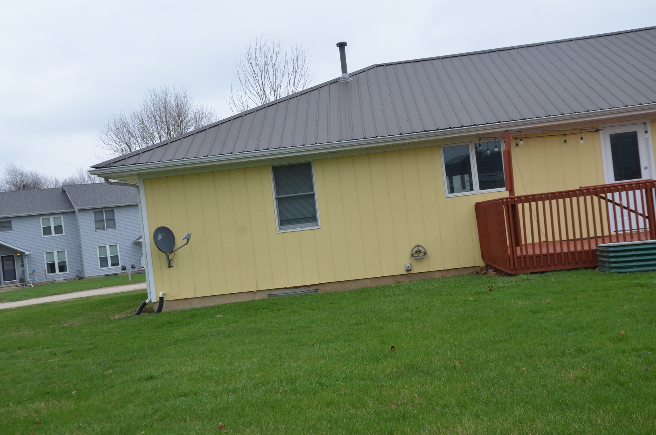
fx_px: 927
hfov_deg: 39.0
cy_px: 218
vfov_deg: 26.4
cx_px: 328
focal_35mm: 51
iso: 200
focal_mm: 34
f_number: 8
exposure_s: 1/250
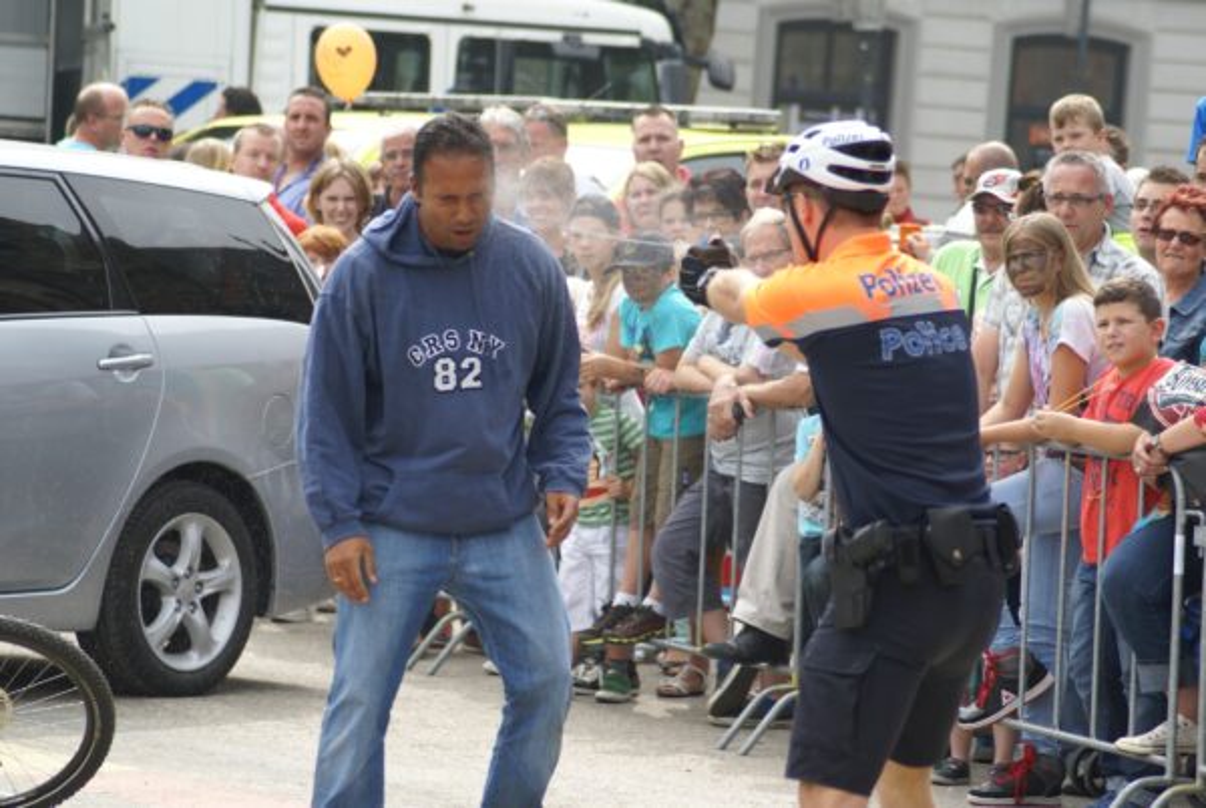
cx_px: 603
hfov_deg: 9.8
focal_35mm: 210
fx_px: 7045
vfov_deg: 6.6
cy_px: 404
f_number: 5.6
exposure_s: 1/320
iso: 100
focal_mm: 140
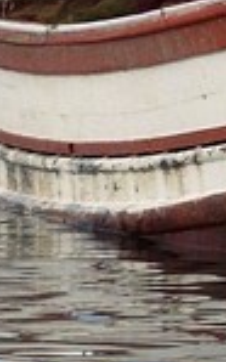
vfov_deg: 3.3
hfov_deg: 1.9
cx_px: 1694
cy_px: -219
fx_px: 6274
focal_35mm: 636
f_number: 9
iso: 200
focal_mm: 58
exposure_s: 1/200
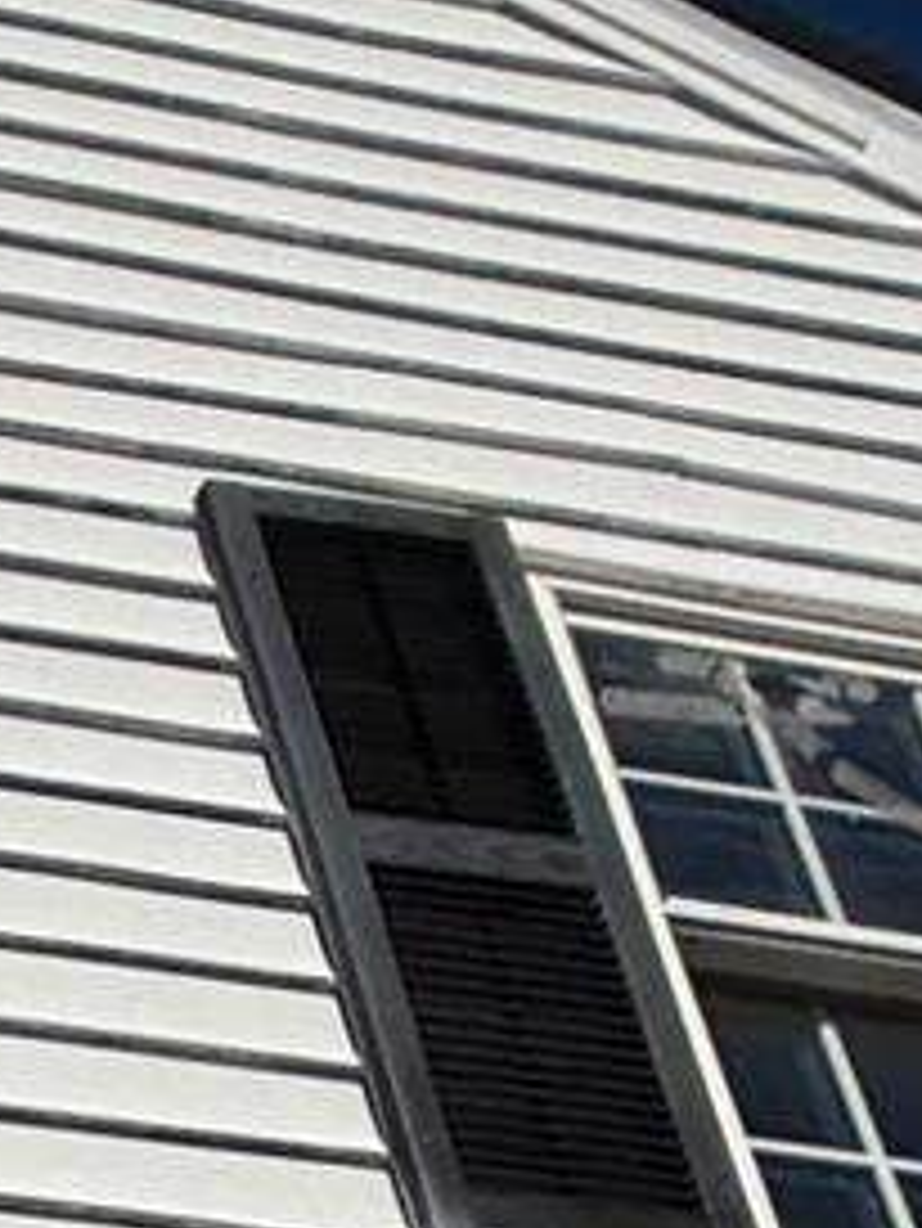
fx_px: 2732
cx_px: -1356
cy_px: 2933
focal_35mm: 77
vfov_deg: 15.1
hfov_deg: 13.4
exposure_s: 1/6173
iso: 40
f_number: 2.2
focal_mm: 2.22
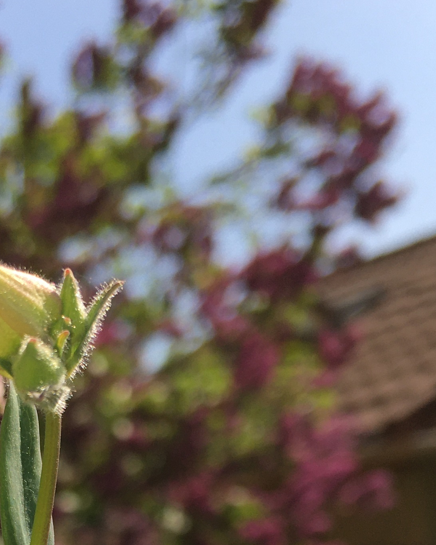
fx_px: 1081
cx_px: 87
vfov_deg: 26.1
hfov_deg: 22.5
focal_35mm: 67
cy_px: 606
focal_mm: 4.15
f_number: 2.2
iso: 25
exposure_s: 1/1326
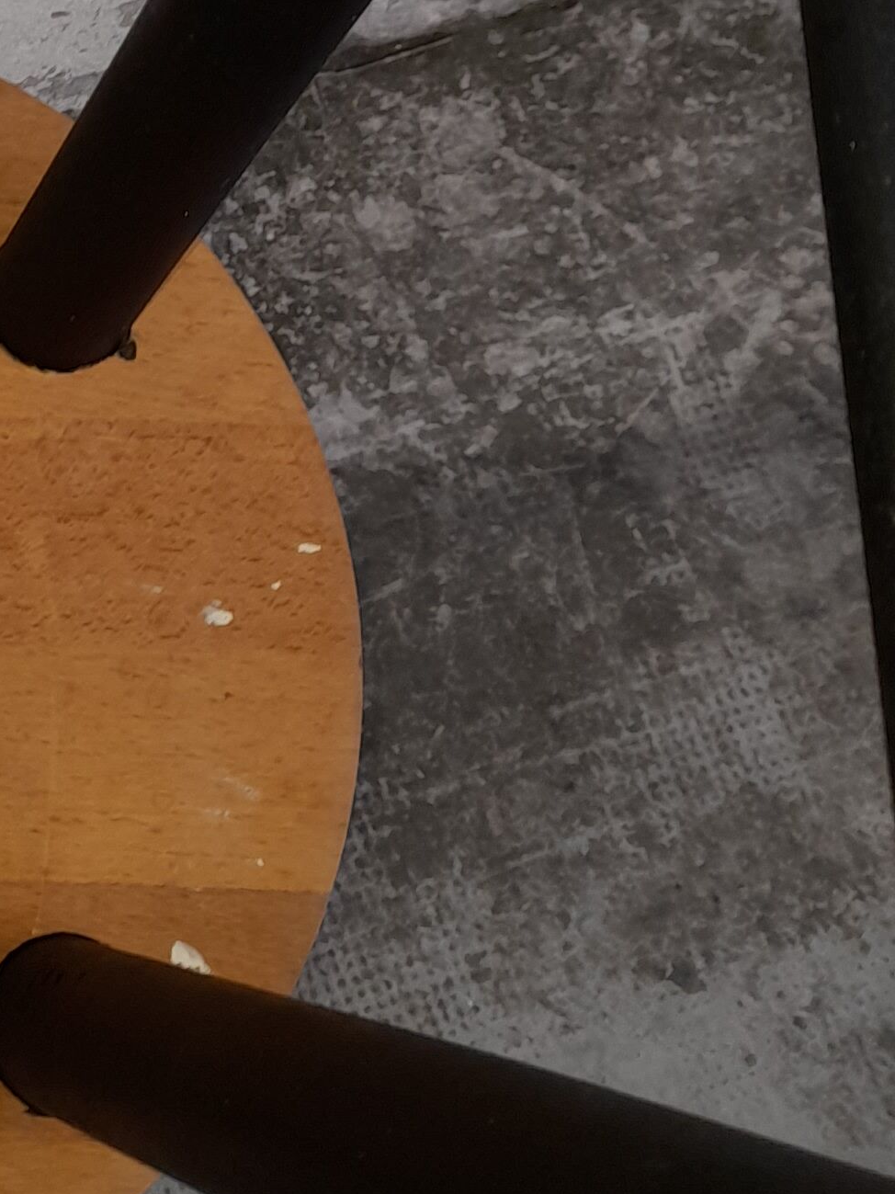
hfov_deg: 18.2
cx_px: -167
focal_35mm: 77
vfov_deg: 24.2
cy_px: -2
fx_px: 2655
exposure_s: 1/50
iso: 32
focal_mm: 4.6
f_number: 2
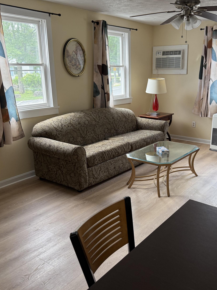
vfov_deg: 55.4
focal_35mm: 33
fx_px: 276
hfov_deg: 42.5
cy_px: 144
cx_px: 138
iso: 125
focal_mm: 6.76
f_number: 1.78
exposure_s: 1/159
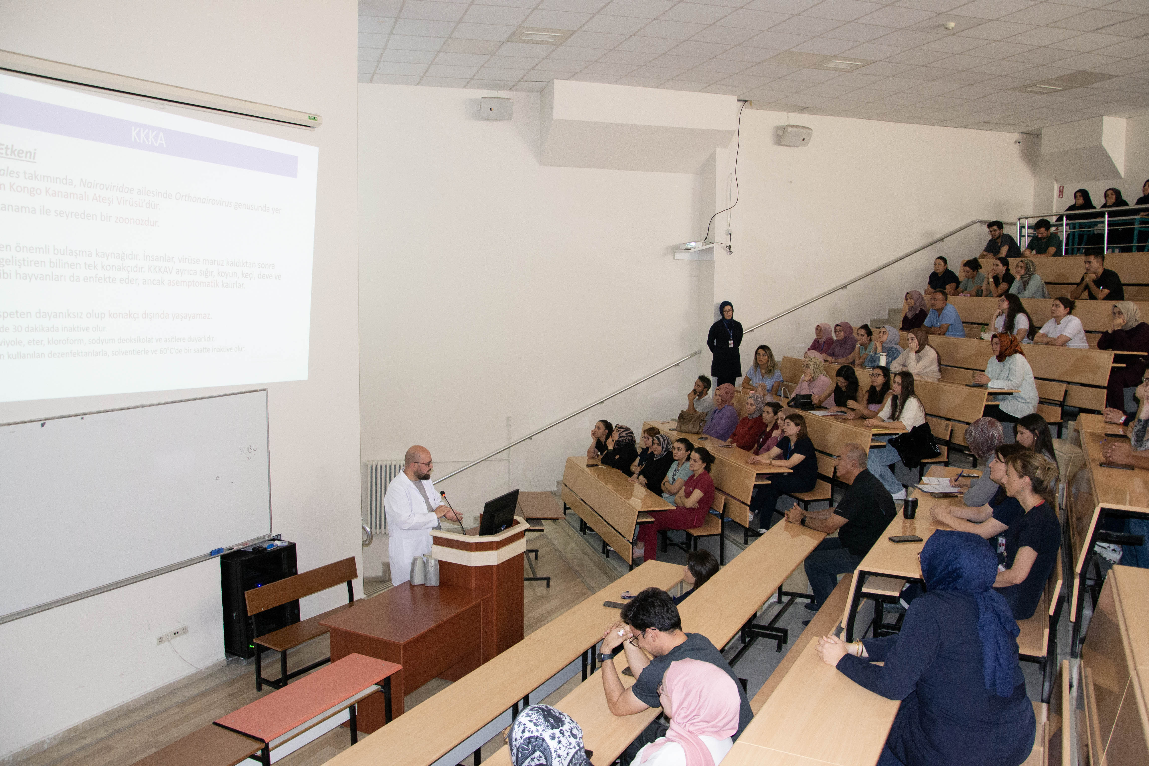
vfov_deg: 47.9
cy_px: 383
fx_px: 862
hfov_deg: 67.4
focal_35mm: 27
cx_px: 574
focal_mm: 18
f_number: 3.5
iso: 2200
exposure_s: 1/60
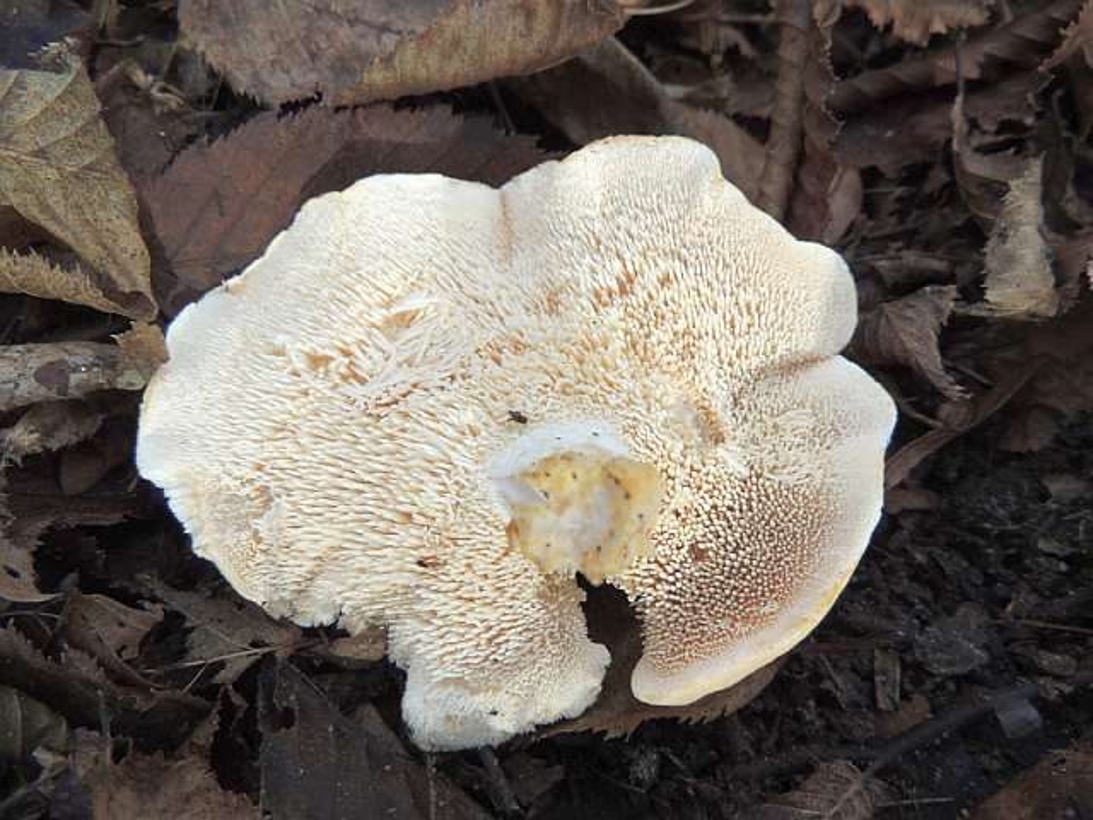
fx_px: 758
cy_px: 410
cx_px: 546
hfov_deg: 71.6
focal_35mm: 24
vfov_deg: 56.8
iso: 100
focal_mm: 4.3
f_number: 3
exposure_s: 1/250
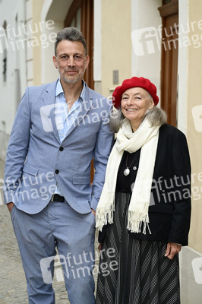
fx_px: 565
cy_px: 152
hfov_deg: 20.3
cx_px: 101
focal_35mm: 67
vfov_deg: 30.1
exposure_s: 1/200
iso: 640
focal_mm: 67
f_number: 3.5
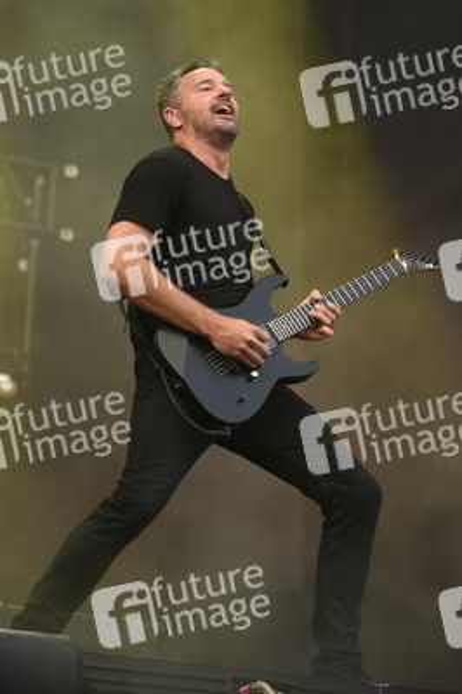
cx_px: 231
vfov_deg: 17.7
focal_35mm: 116
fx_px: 2237
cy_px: 347
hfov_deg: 11.8
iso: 320
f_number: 2.8
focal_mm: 116
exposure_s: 1/320
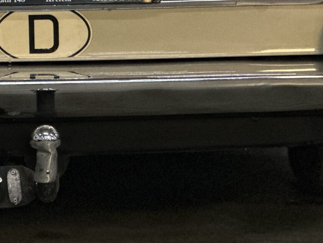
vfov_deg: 6.3
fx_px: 2175
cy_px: -81
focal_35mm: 233
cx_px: 41
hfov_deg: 8.5
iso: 400
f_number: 2.8
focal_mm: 9
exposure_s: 1/33
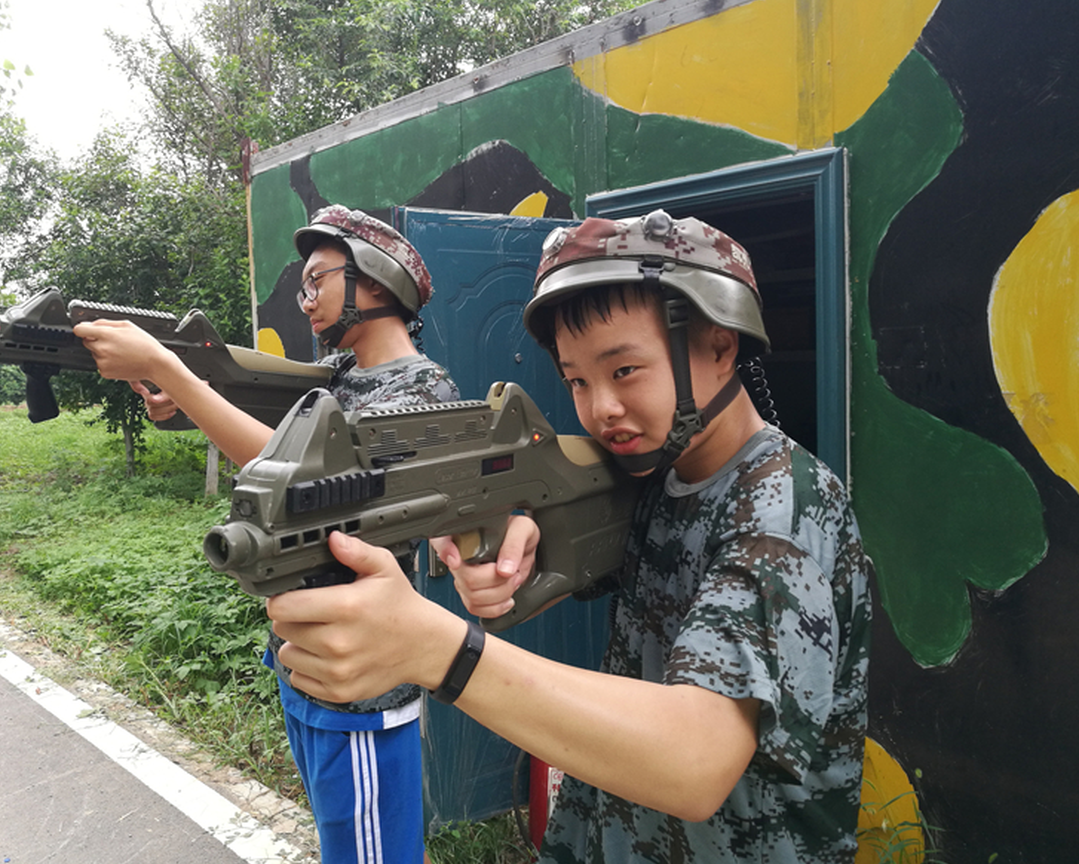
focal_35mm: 29
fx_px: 926
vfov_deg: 50.0
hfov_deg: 60.4
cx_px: 505
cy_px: 428
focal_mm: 4.5
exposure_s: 1/60
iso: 80
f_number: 2.2
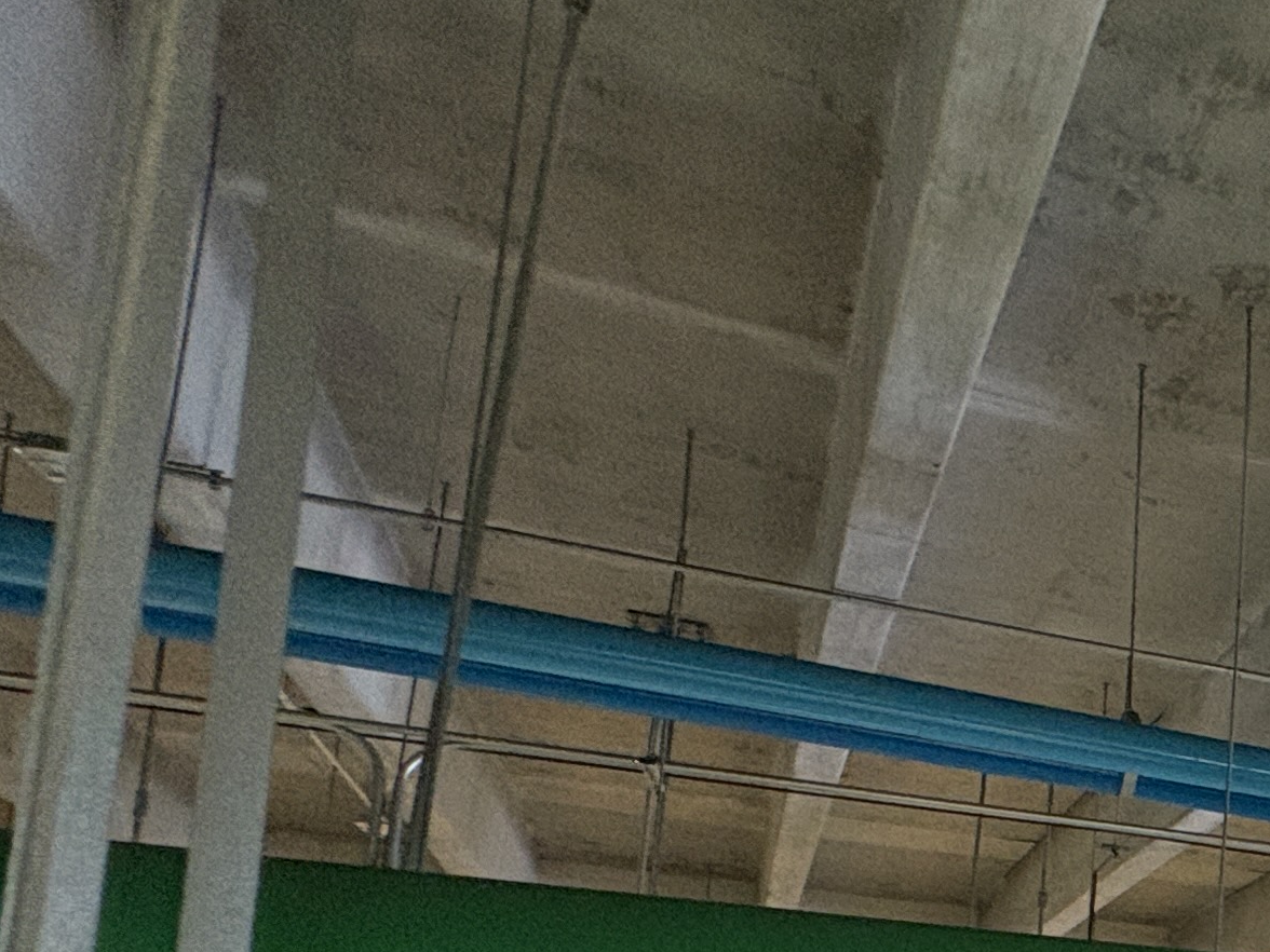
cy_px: 1041
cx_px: 2054
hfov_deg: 25.4
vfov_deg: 27.7
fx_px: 1761
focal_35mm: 48
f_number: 2.2
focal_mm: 2.22
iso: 320
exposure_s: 1/51
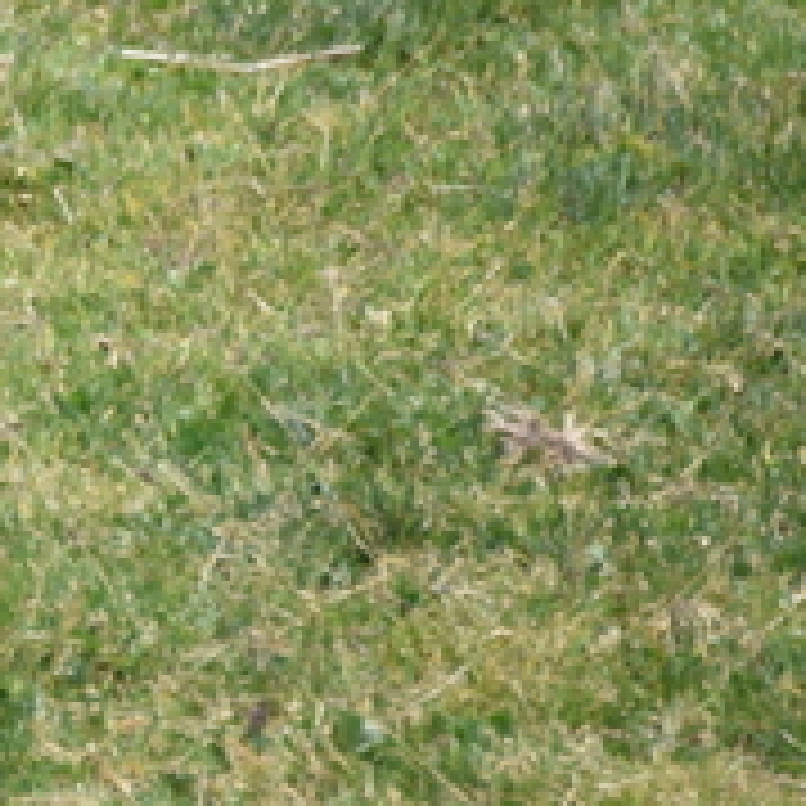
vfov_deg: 1.0
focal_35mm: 1821
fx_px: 47970
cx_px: -1504
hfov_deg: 1.0
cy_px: 180
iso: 450
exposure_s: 1/640
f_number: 5.6
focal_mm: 300
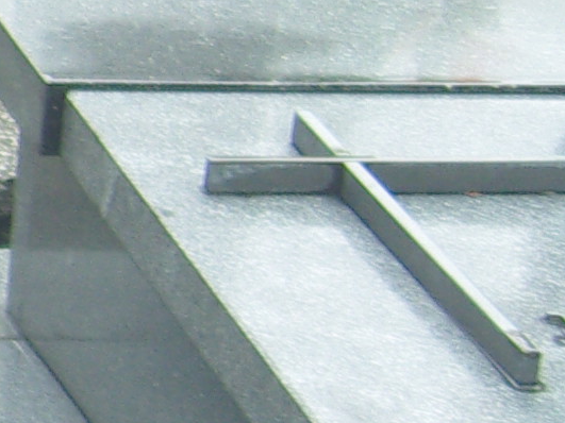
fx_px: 3411
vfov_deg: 7.1
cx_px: -905
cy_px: 50
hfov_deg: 8.5
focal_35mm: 209
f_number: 2.8
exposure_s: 1/40
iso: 100
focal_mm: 7.3
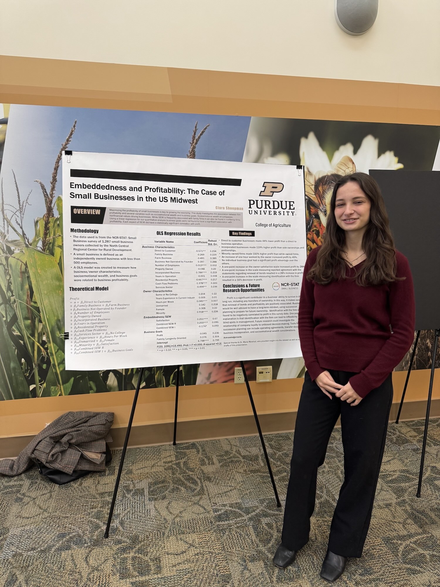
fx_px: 407
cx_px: 220
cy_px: 294
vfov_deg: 71.6
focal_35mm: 24
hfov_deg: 56.8
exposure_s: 1/120
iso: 200
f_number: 1.78
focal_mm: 6.76
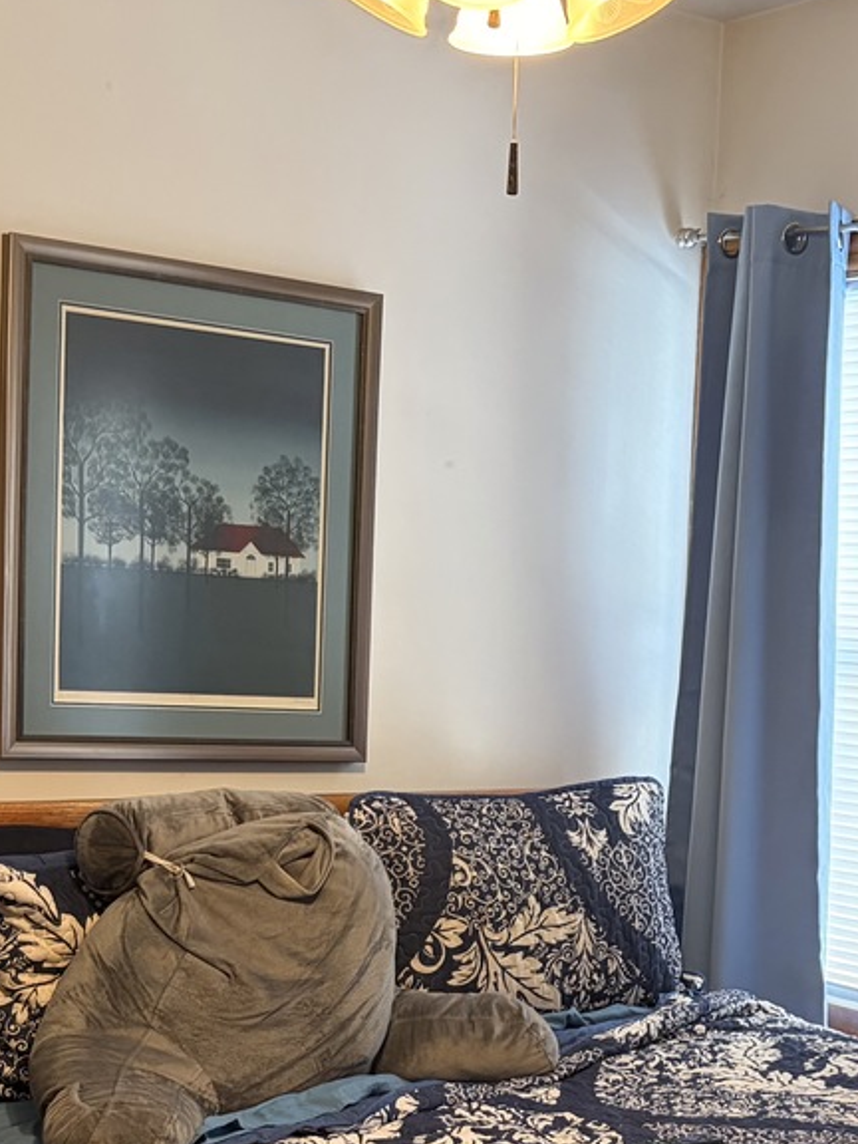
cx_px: 608
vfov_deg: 29.3
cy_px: 888
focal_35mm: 65
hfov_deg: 22.4
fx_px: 2148
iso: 200
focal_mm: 5.96
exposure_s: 1/60
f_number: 1.6
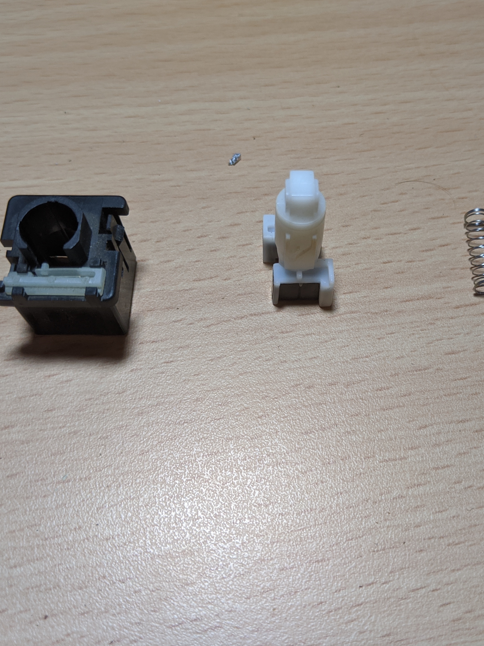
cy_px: 310
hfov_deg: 37.4
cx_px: 316
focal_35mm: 38
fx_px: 708
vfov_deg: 49.0
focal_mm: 4.44
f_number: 1.8
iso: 111
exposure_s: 1/99.9
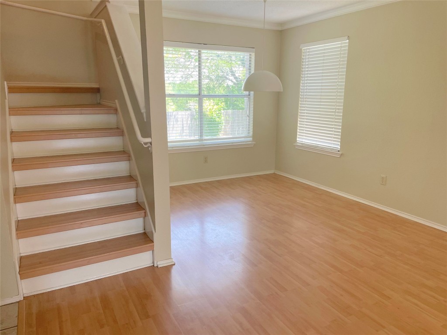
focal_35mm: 26
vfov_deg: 53.1
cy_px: 168
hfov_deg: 67.3
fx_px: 336
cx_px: 224
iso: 125
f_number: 1.6
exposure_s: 1/102
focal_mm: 4.2
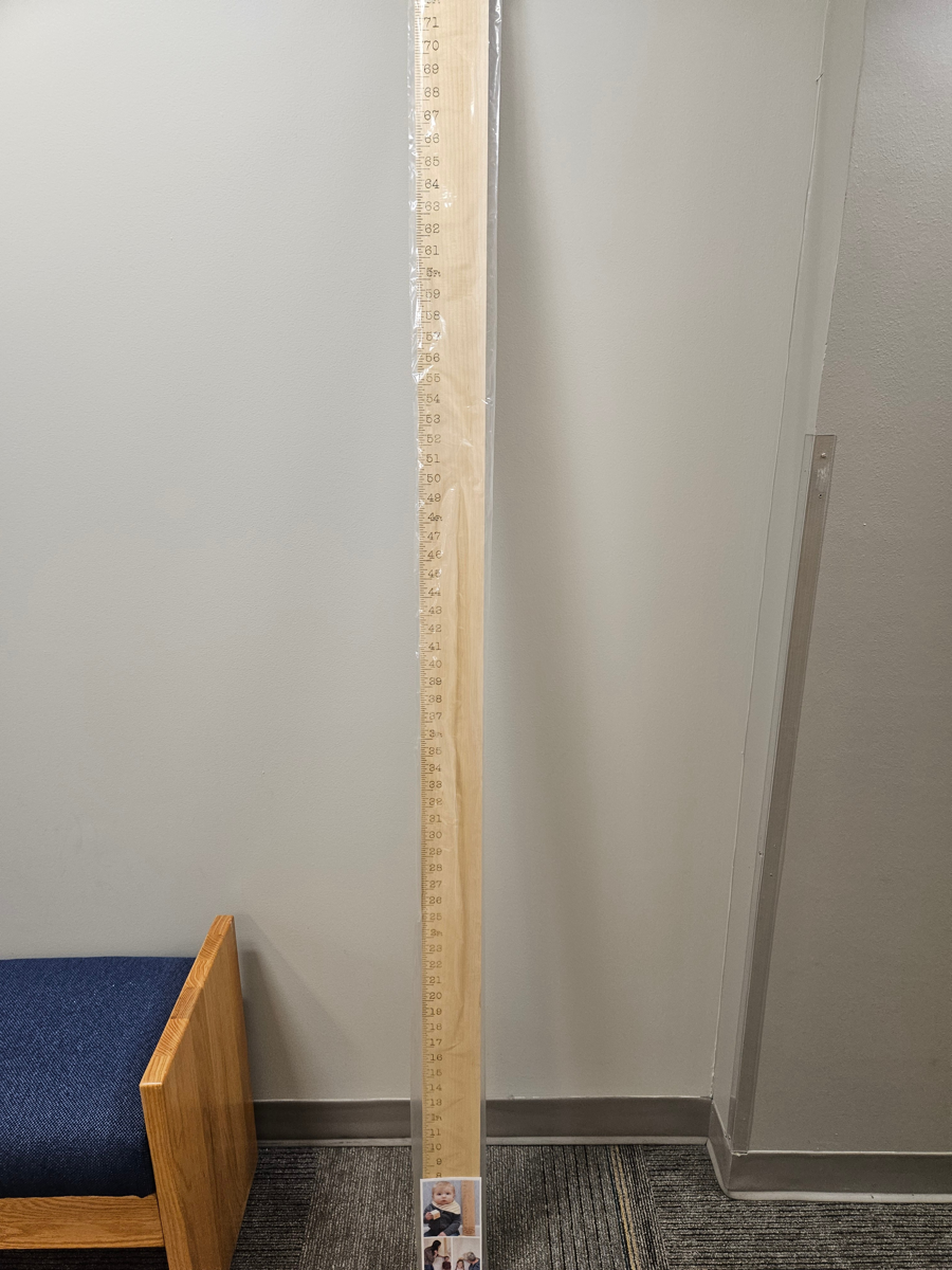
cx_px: 476
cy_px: 635
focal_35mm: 23
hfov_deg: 58.9
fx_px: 843
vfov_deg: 73.9
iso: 400
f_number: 1.8
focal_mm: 5.4
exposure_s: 1/120
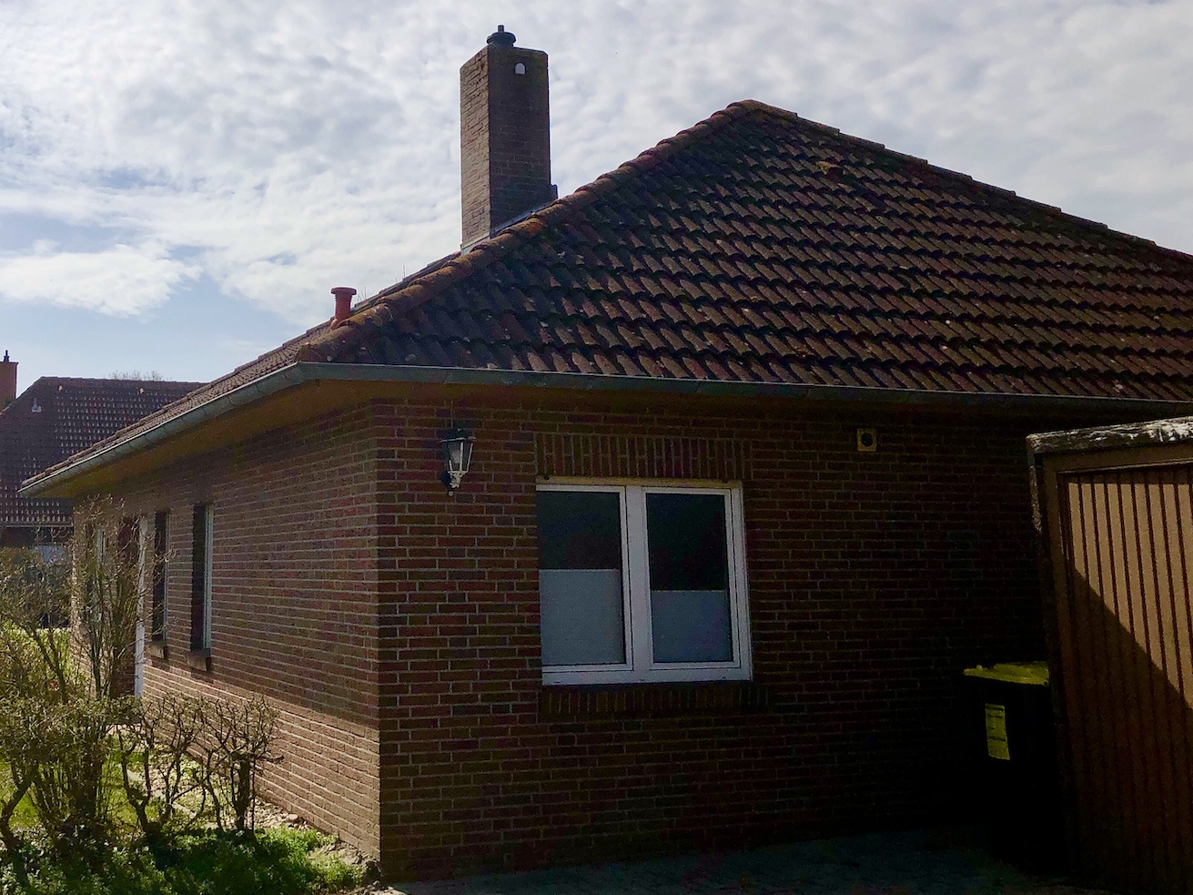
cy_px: 311
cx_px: 386
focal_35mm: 41
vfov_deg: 34.9
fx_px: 1413
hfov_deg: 45.0
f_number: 1.8
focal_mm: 3.99
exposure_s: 1/8000
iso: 25
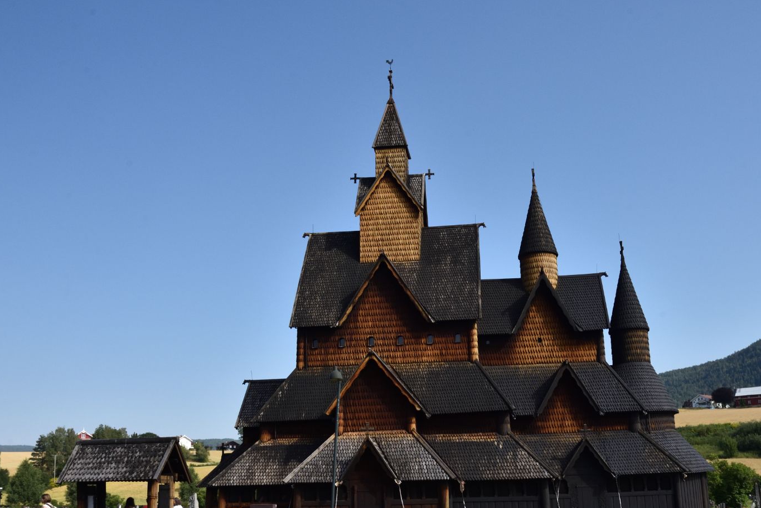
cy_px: 342
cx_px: 423
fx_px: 761
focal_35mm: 36
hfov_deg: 53.0
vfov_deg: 36.5
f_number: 11
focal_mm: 24
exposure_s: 1/1250
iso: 1250
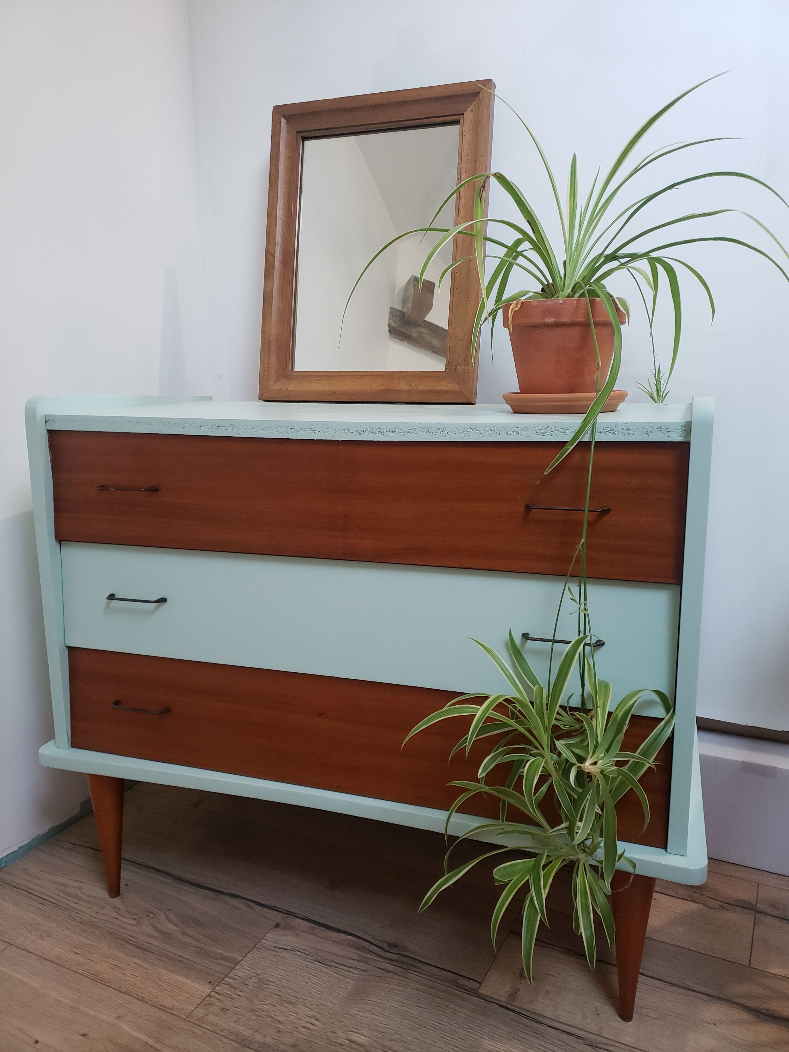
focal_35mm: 26
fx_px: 790
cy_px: 526
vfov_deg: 67.3
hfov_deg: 53.1
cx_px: 394
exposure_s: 1/25
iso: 250
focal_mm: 4.3
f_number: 1.5
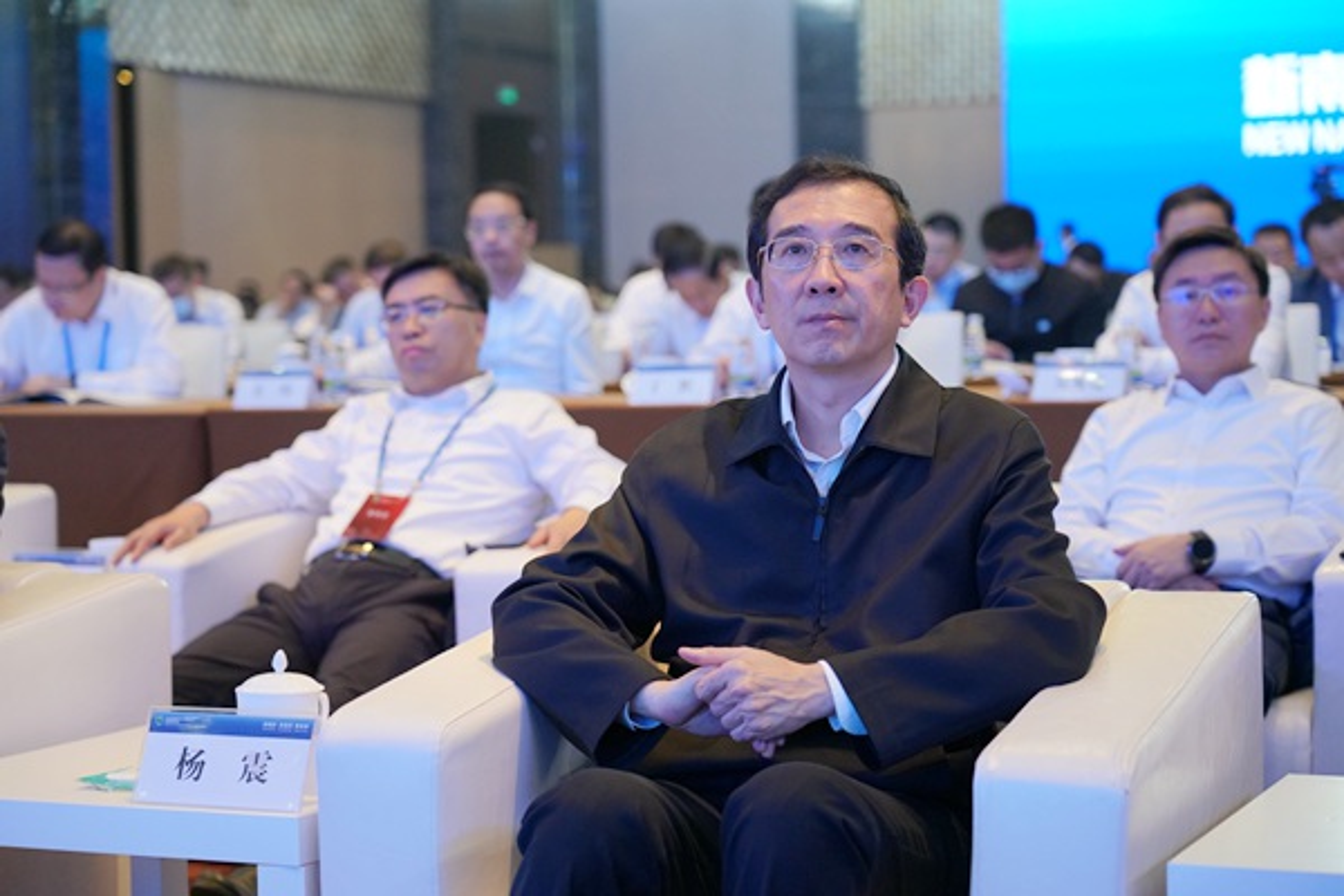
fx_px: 2800
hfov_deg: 27.0
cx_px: 672
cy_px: 448
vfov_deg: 18.2
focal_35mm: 75
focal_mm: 75
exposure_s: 1/160
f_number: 4
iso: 2500
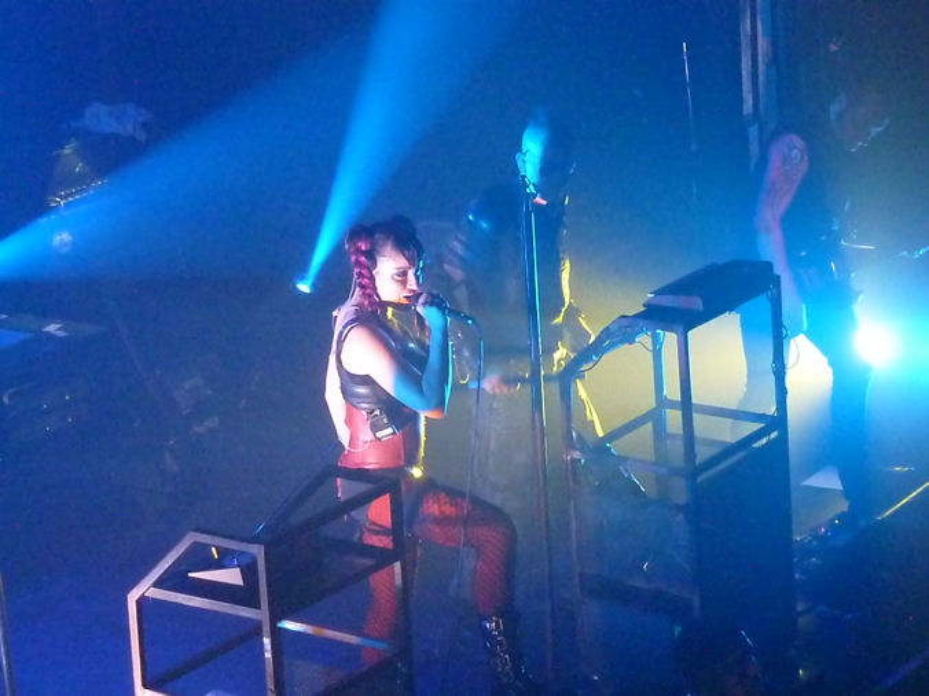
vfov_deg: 14.2
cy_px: 348
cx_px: 464
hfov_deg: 18.9
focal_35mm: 104
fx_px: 2791
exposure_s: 1/25
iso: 3200
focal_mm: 18.7
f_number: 5
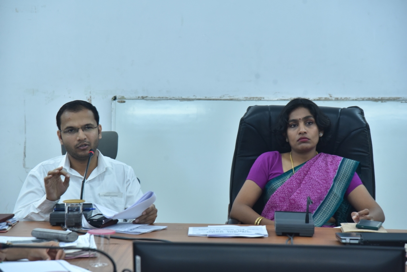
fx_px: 1357
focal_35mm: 120
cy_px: 136
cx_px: 204
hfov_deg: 17.1
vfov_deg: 11.4
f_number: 5.6
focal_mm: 120
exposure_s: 1/125
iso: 2000
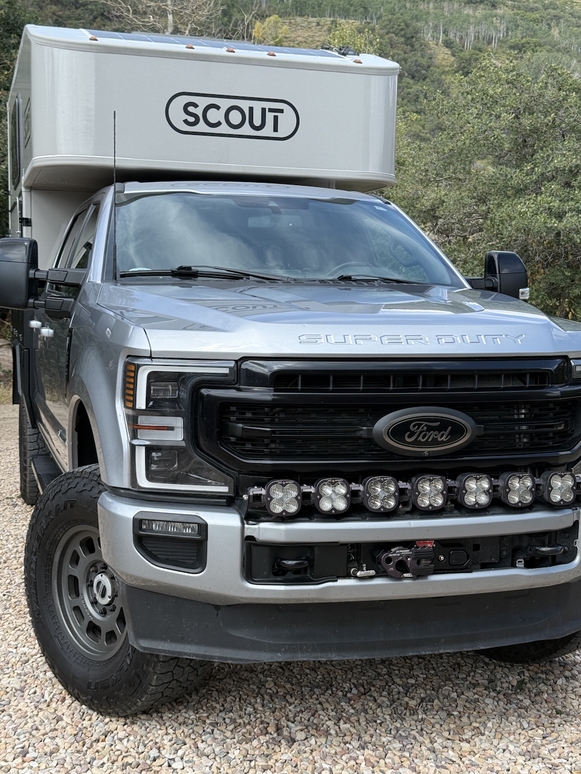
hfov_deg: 30.3
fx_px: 1074
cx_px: 290
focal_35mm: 48
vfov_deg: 39.7
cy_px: 387
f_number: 1.78
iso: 64
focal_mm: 6.76
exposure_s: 1/1754
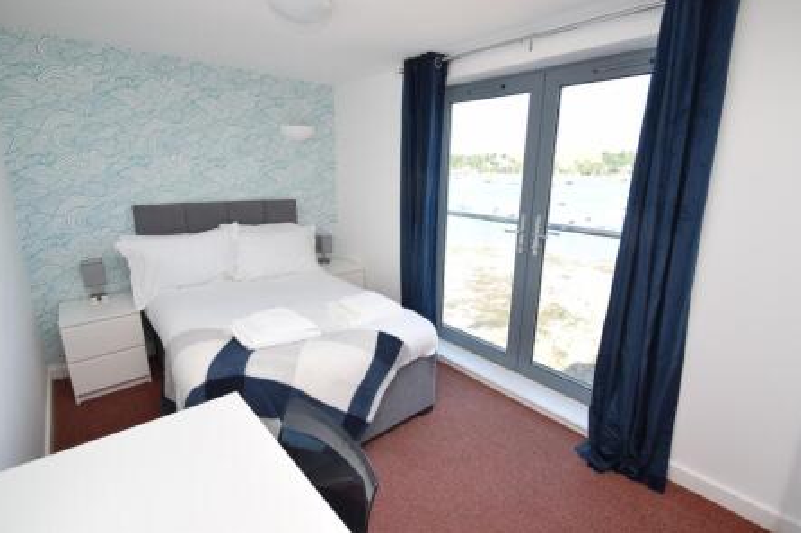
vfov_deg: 73.6
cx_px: 415
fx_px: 356
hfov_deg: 96.7
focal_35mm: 16
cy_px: 250
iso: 200
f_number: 5.6
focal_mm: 10
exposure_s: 1/125
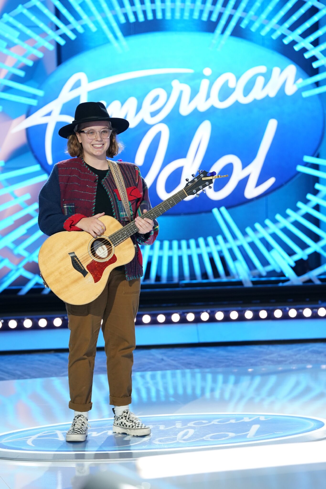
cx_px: 163
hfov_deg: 9.1
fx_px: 2051
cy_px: 244
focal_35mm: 151
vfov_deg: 13.6
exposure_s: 1/400
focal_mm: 151
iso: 2000
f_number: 4.5
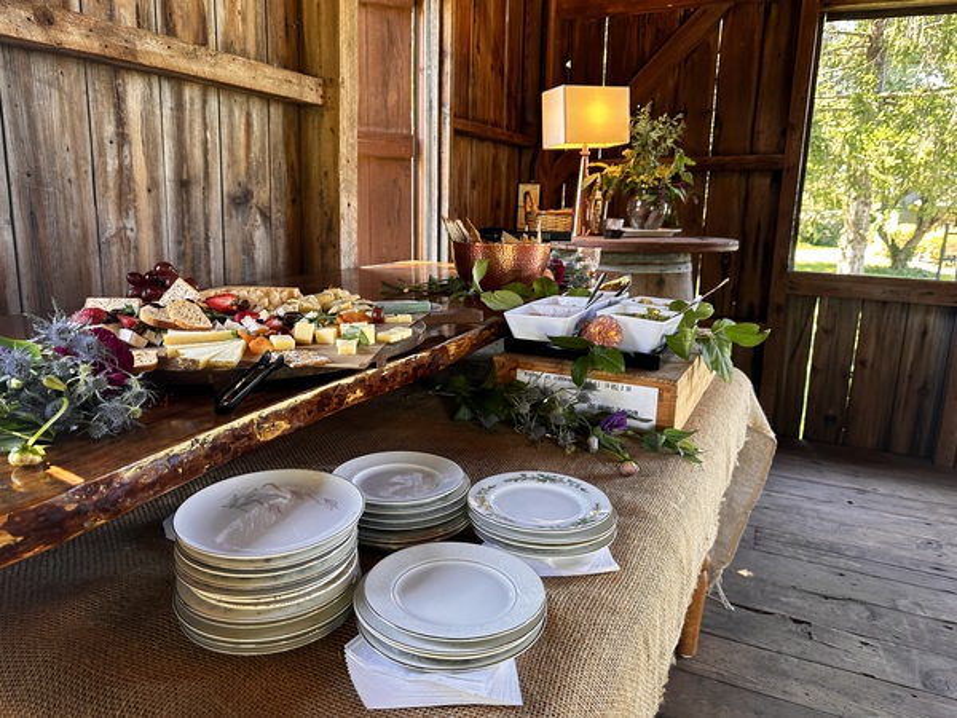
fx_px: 664
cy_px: 359
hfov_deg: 71.6
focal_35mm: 24
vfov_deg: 56.8
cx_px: 478
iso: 125
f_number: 1.78
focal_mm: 6.86
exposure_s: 1/60
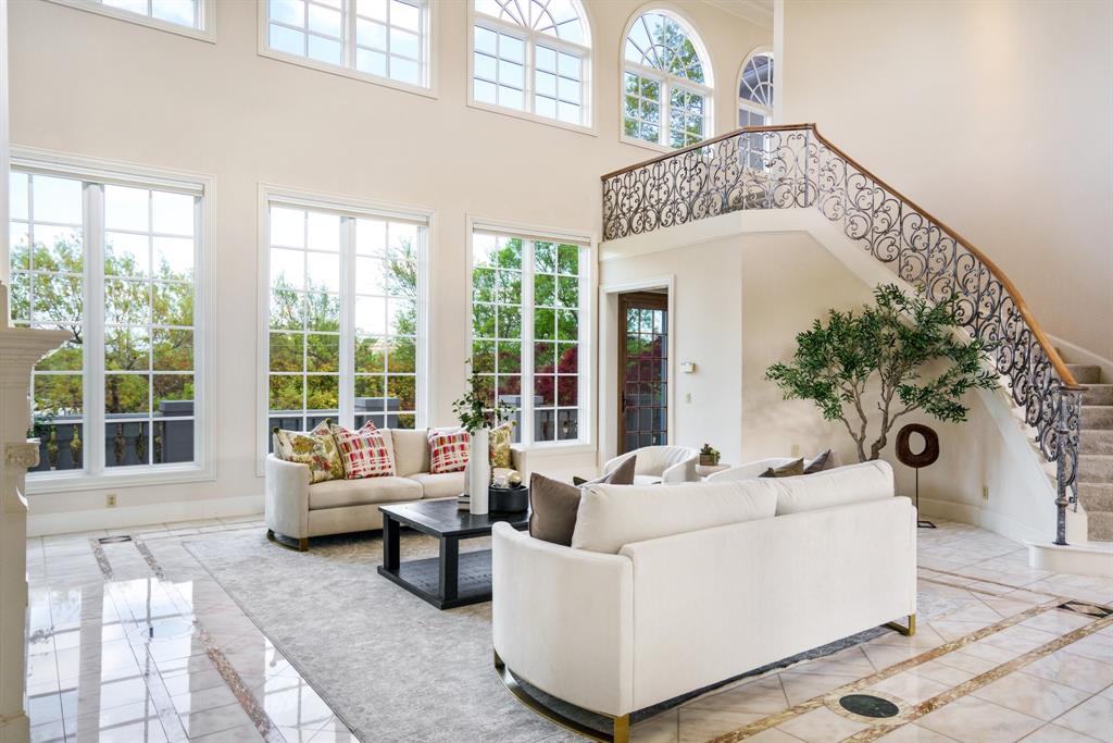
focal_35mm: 23
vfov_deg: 55.1
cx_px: 556
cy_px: 372
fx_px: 711
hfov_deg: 76.1
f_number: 4
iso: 800
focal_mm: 23
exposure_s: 1/100
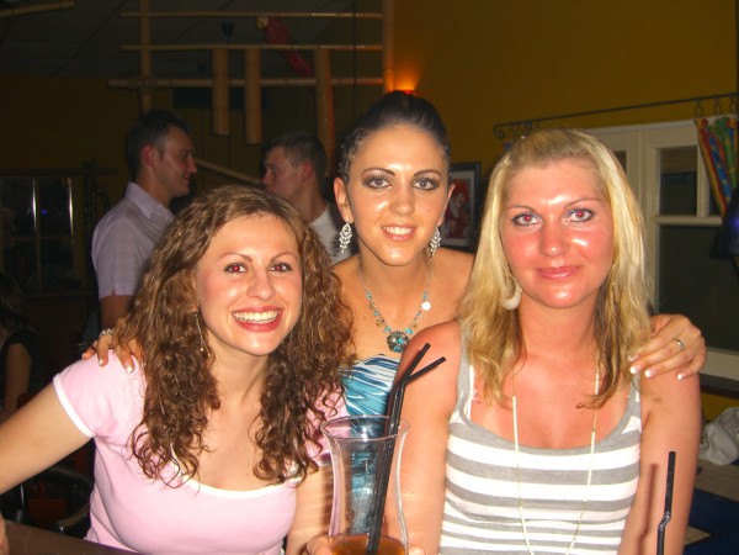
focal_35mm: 38
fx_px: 811
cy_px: 278
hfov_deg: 49.0
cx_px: 370
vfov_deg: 37.7
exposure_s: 1/60
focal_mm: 7.9
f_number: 2.8
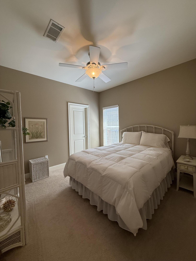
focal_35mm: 14
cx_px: 98
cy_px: 130
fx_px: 106
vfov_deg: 102.1
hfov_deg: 85.7
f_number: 2.2
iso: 80
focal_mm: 2.22
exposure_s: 1/120
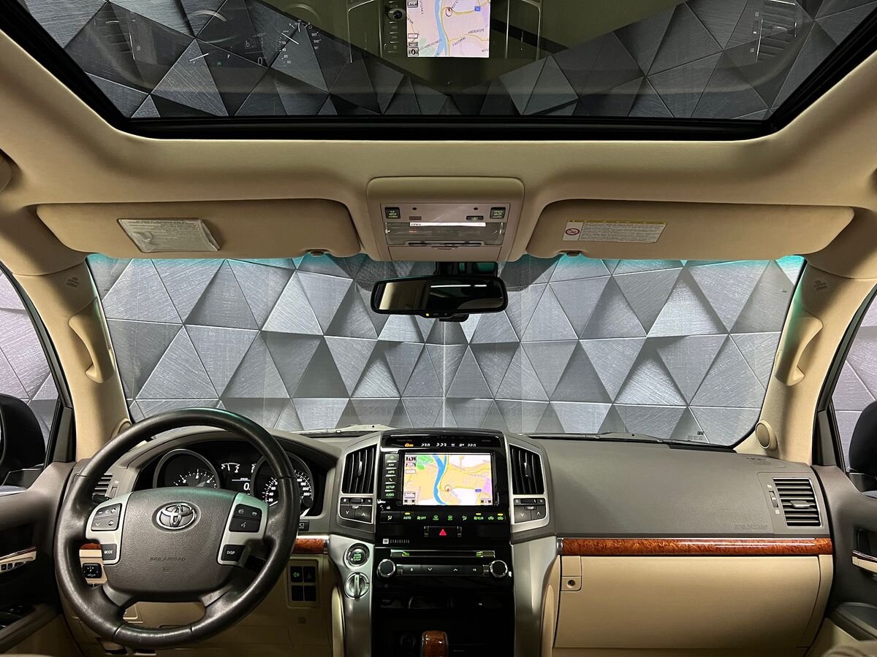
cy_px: 328
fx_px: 659
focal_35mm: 26
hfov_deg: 67.3
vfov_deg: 53.1
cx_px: 438
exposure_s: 1/39
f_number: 1.5
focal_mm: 5.7
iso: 500
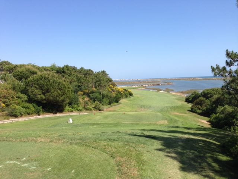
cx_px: 119
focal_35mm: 33
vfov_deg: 42.9
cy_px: 90
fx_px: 227
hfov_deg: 55.4
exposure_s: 1/1355
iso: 50
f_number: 2.4
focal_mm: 4.12
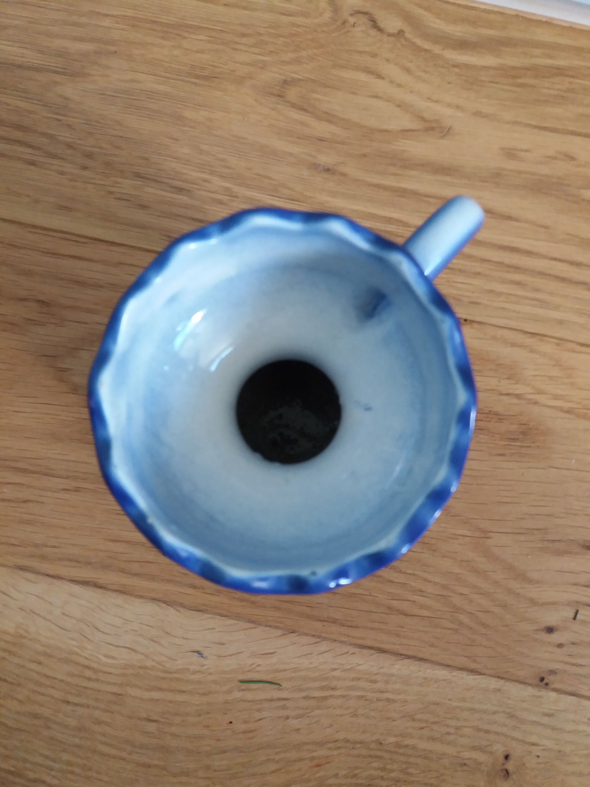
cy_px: 394
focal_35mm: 28
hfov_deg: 49.7
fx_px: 636
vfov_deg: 63.4
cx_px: 295
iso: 160
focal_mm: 3.7
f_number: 1.9
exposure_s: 1/25
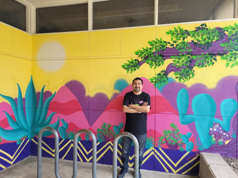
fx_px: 179
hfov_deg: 67.3
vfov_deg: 53.1
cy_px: 89
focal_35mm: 26
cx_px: 119
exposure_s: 1/200
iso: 40
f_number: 1.8
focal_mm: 5.4
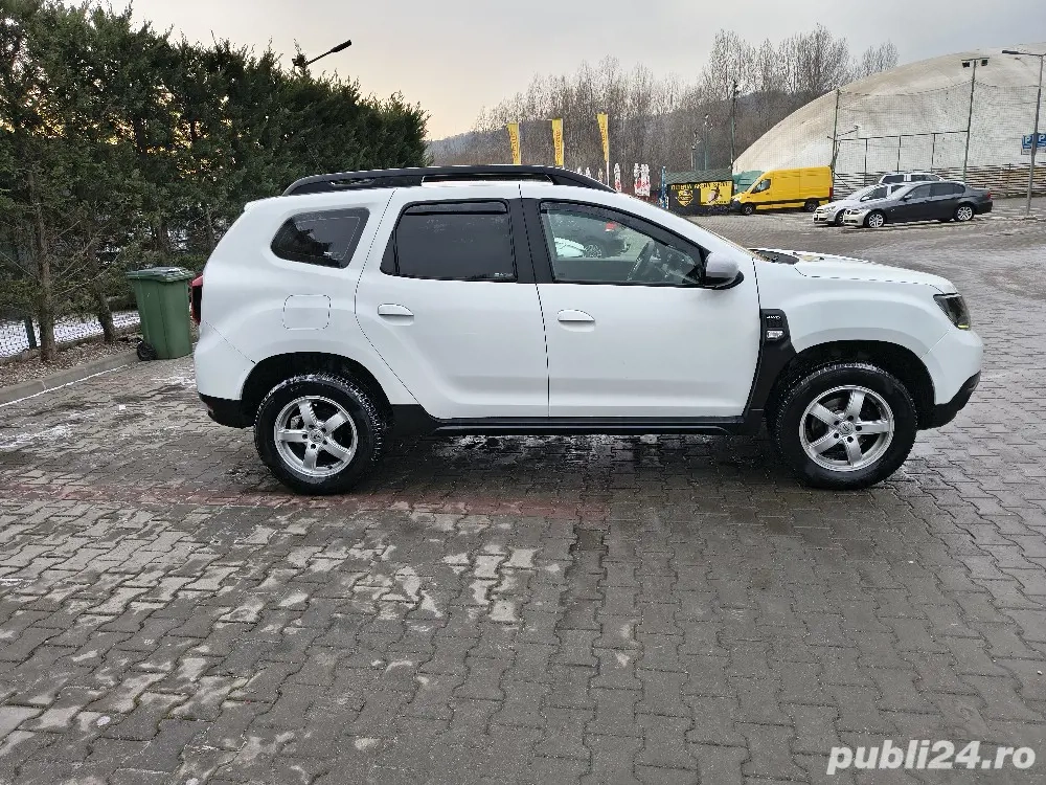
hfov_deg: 71.6
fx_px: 725
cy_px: 392
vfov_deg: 56.8
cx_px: 523
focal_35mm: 24
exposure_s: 1/278
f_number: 1.8
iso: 100
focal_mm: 5.56
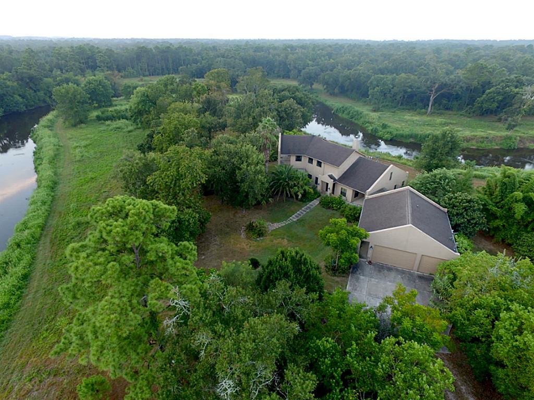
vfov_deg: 66.0
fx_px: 309
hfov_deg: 81.7
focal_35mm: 20
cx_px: 267
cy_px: 200
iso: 200
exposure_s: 1/25
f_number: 2.8
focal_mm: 3.61
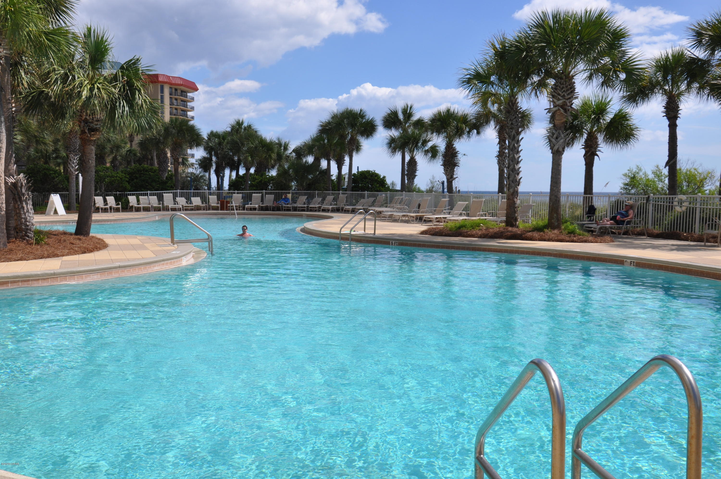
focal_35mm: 33
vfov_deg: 39.9
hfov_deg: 57.3
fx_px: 660
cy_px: 240
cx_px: 360
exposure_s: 1/400
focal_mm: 22
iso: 200
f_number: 10
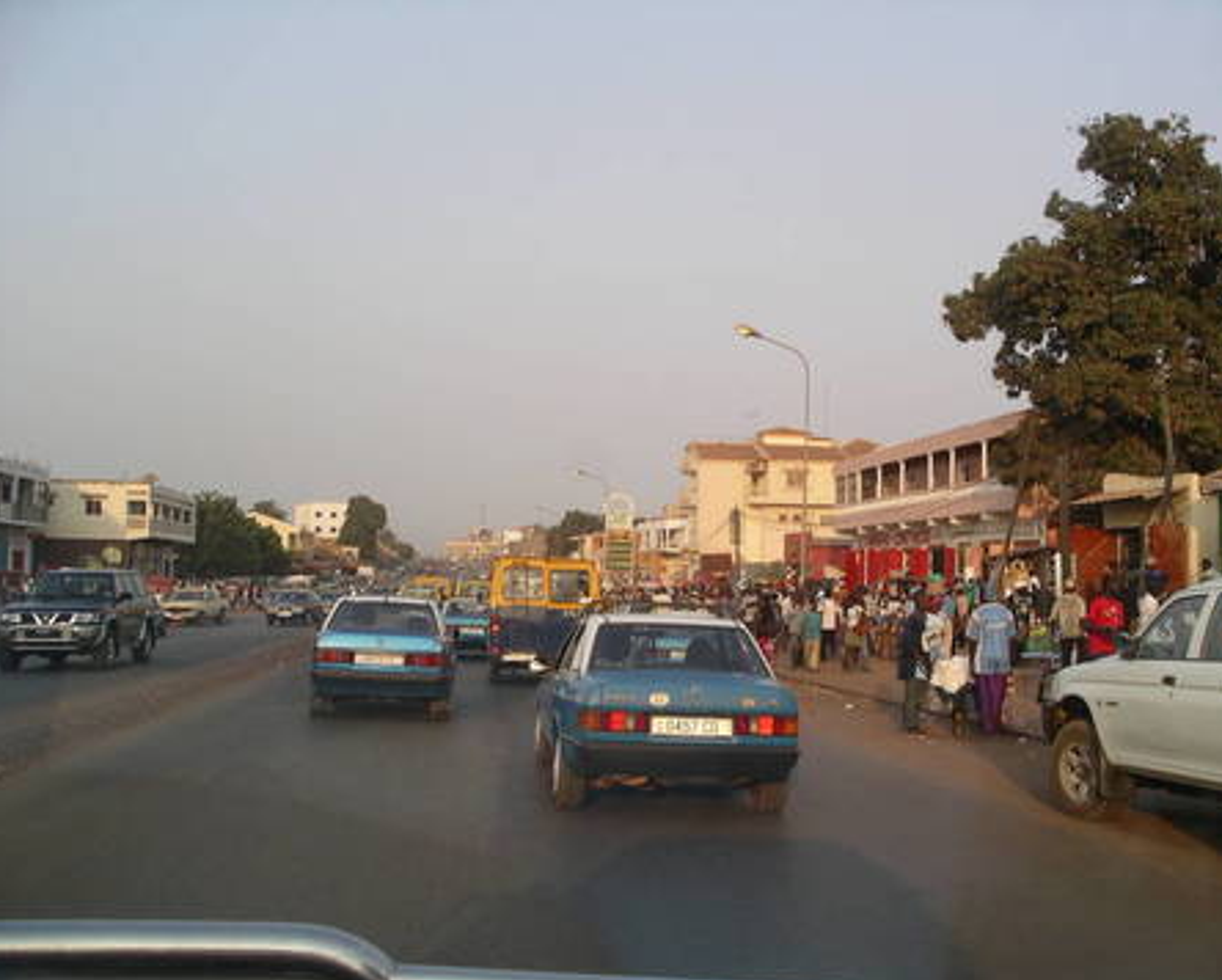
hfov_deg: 46.8
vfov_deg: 38.3
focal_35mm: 39
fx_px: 1412
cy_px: 493
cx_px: 644
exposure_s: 1/200
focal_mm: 7.8
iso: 64
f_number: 4
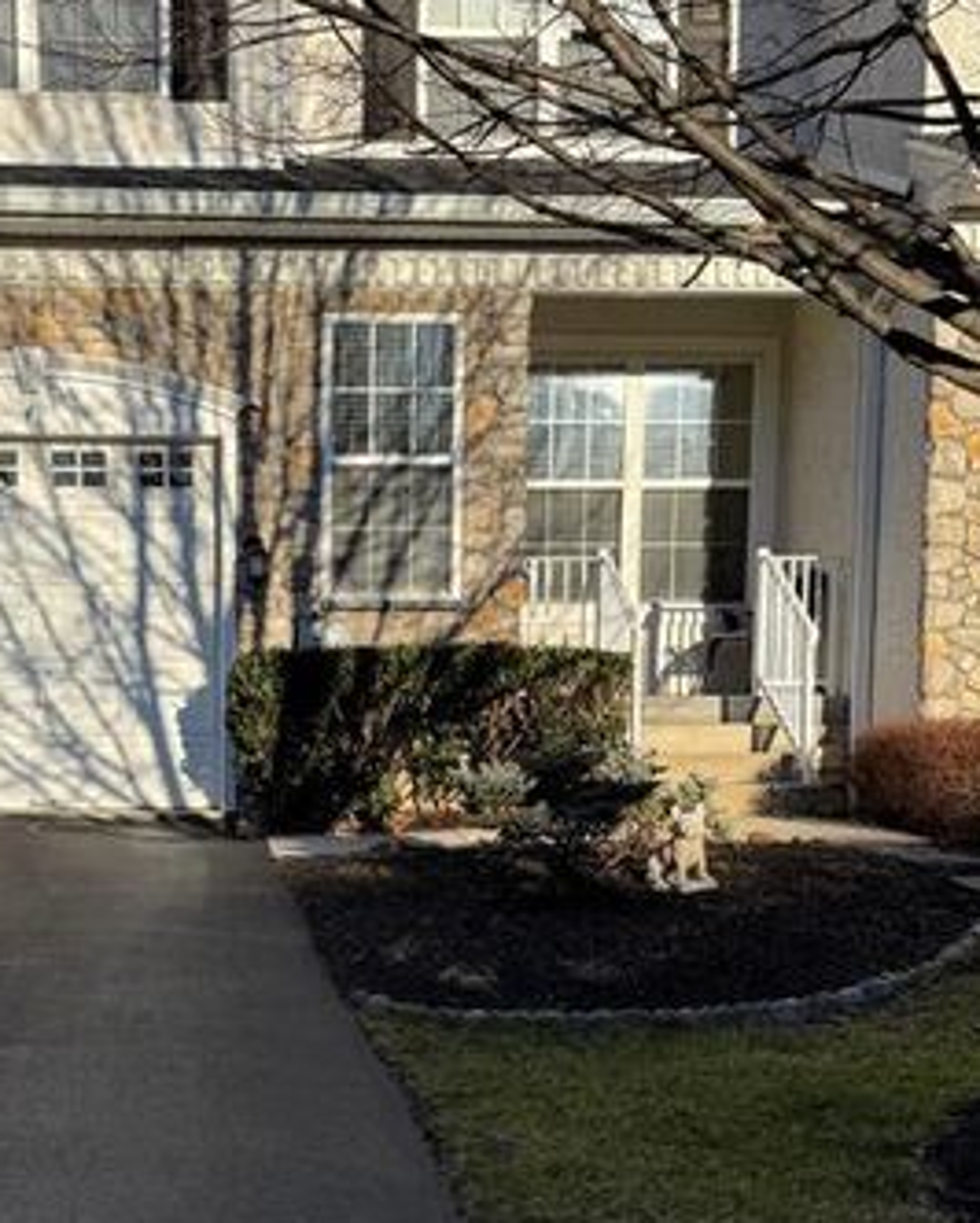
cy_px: 868
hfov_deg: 31.5
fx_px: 1702
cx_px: 239
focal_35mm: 47
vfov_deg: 38.8
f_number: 1.78
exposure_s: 1/3425
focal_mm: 6.76
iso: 80
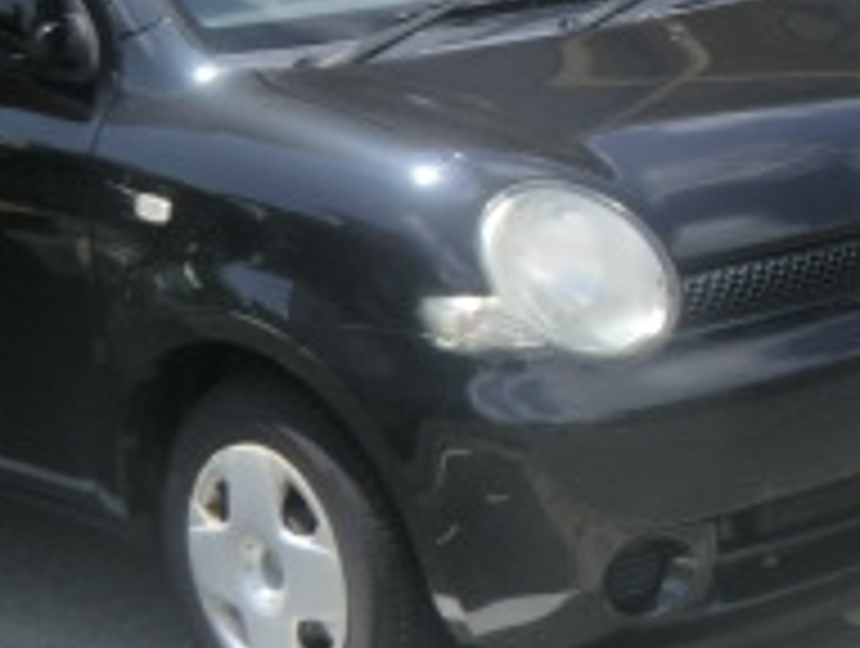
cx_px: 1301
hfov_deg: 18.0
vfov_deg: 15.2
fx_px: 2414
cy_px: 148
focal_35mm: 97
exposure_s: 1/500
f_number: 3.5
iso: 80
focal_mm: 5.2
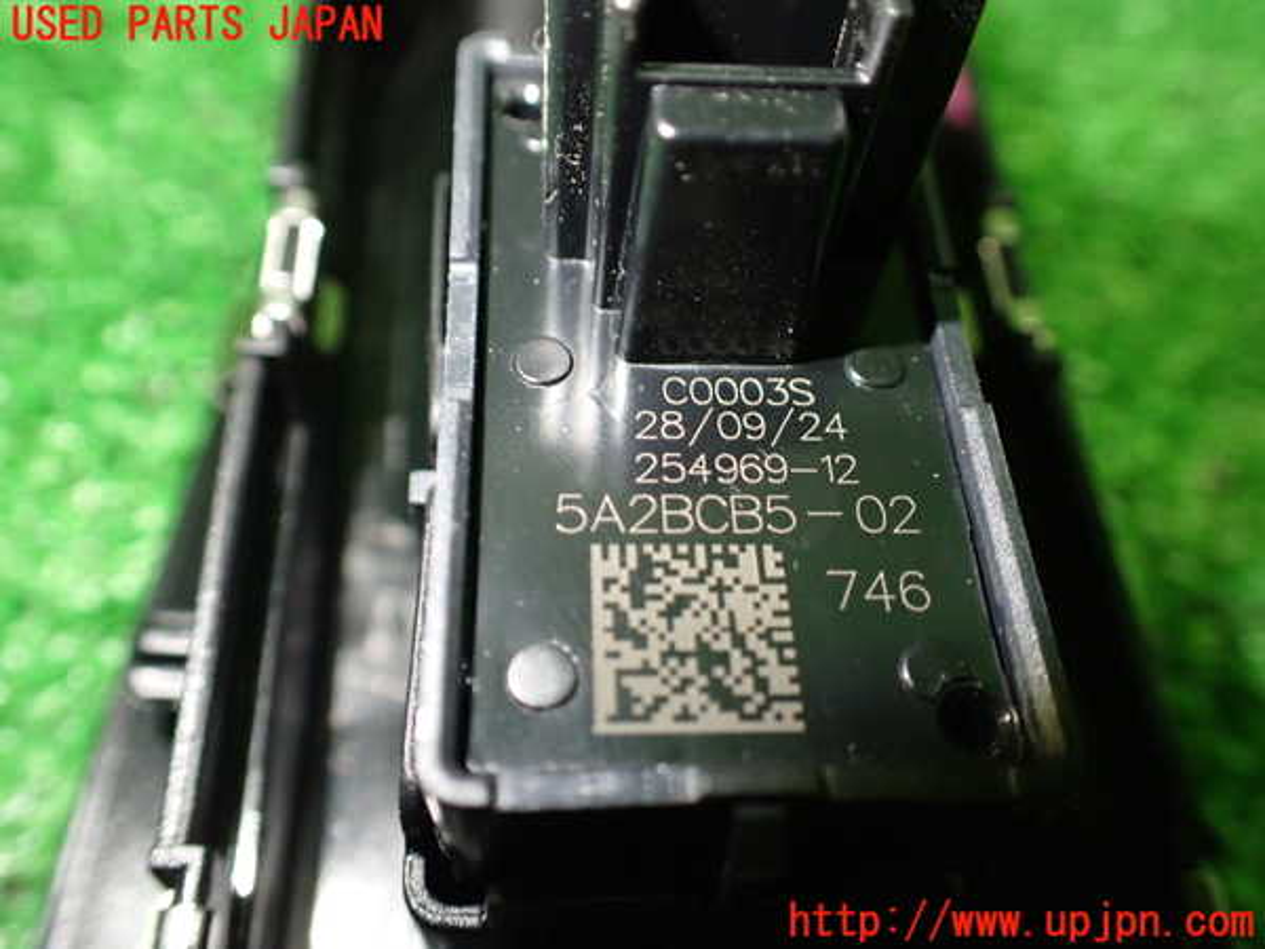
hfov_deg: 60.0
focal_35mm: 30
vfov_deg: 46.8
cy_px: 474
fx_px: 1096
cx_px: 632
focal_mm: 5.4
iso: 800
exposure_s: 1/100
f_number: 2.3
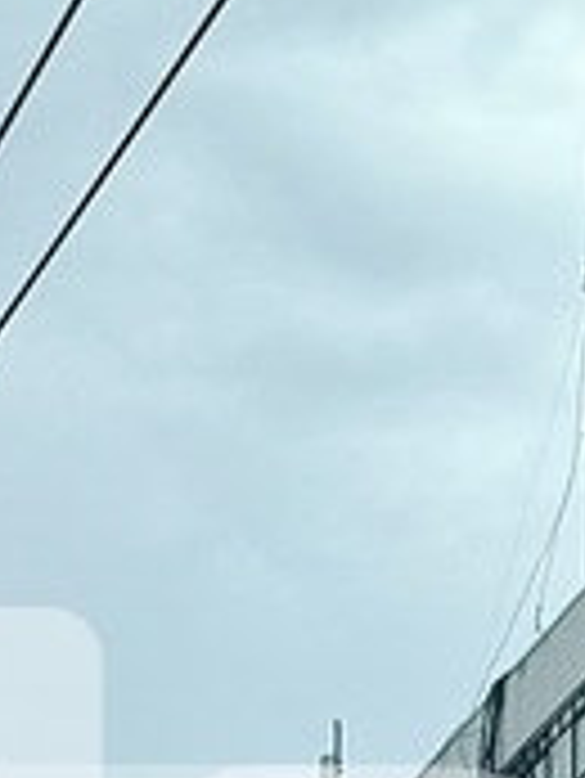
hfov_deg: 5.6
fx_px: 5986
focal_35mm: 266
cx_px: 698
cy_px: 1007
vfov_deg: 7.4
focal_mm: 6.76
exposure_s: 1/1869
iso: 64
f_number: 1.78
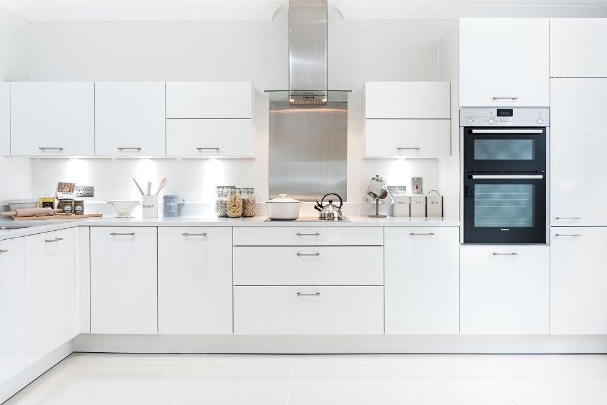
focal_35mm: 31
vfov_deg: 42.3
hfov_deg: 60.3
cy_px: 202
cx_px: 304
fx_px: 523
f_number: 10
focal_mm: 31
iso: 125
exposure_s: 1/3
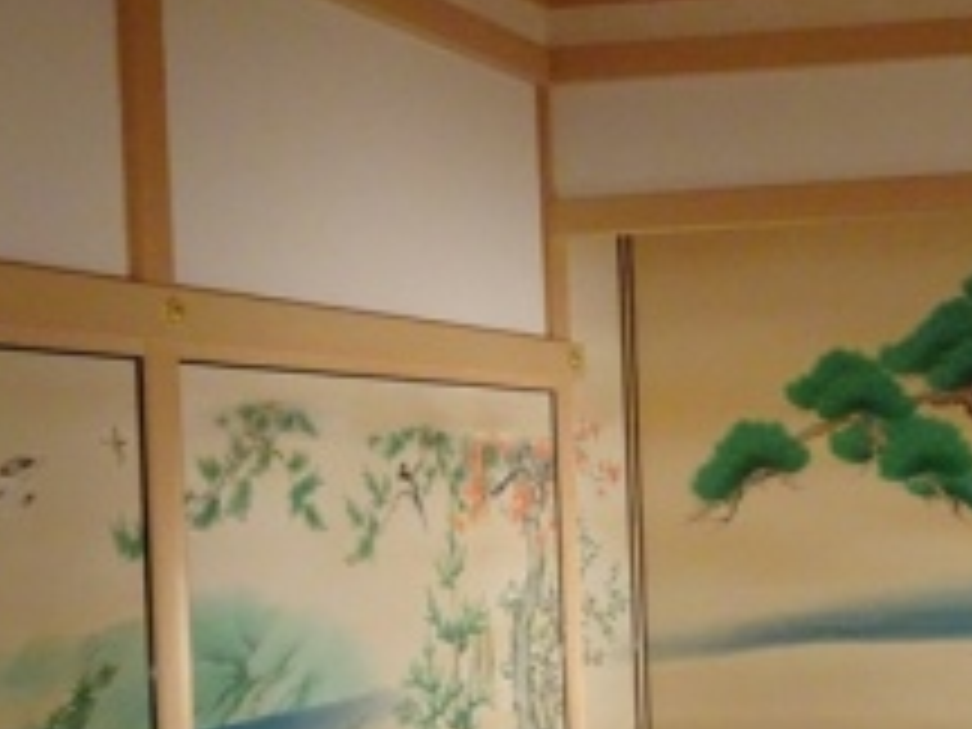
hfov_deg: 24.6
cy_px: 511
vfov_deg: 19.8
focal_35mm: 74
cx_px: 1066
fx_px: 2078
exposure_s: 1/40
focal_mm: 5.43
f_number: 4
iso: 1250
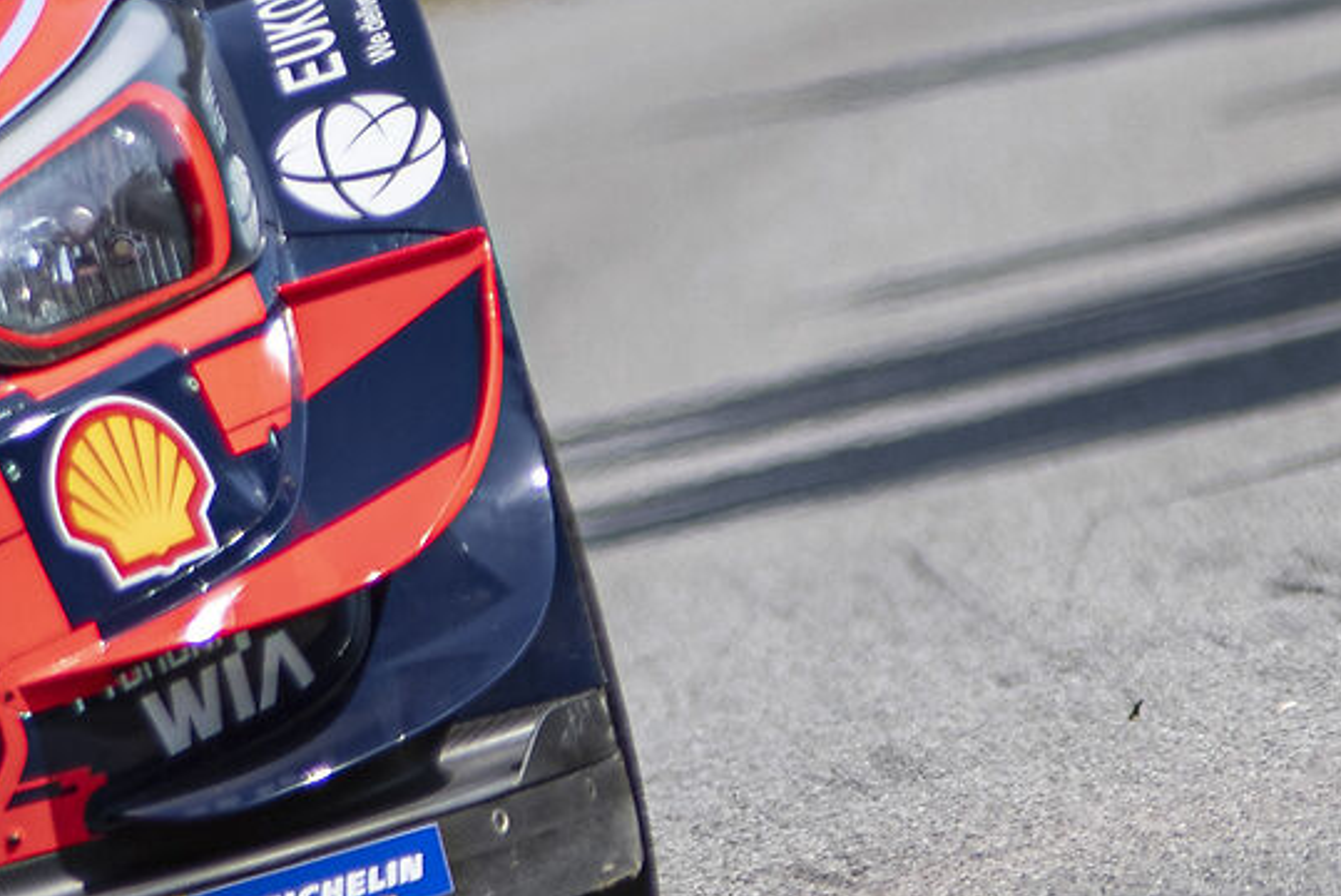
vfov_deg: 1.0
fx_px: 49753
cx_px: 211
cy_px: 423
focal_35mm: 1335
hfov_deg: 1.5
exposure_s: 1/2000
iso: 100
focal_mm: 200
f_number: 2.8
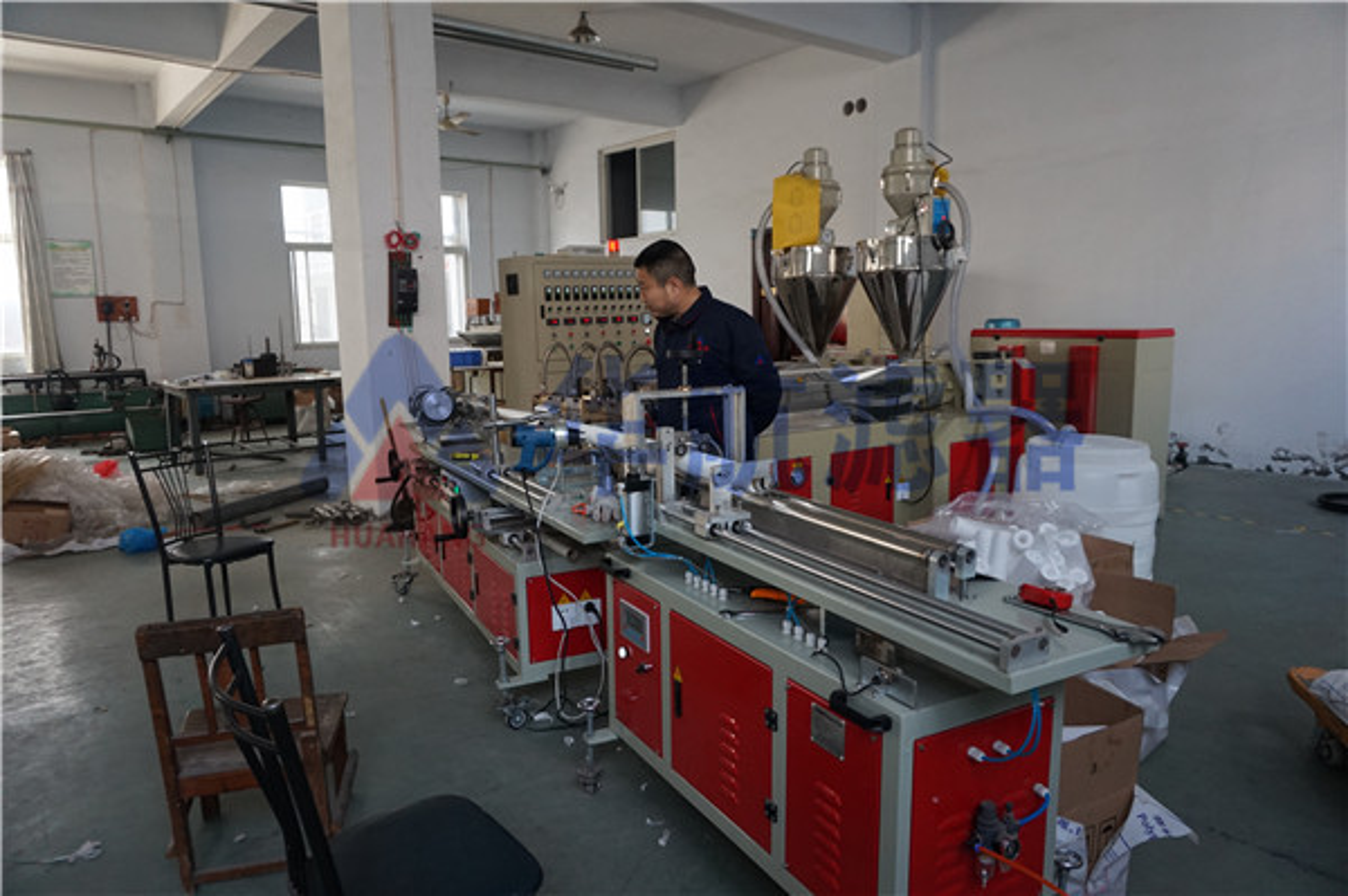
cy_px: 448
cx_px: 674
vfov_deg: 53.1
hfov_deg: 73.8
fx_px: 898
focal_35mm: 24
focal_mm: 16
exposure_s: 1/160
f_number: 4
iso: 800
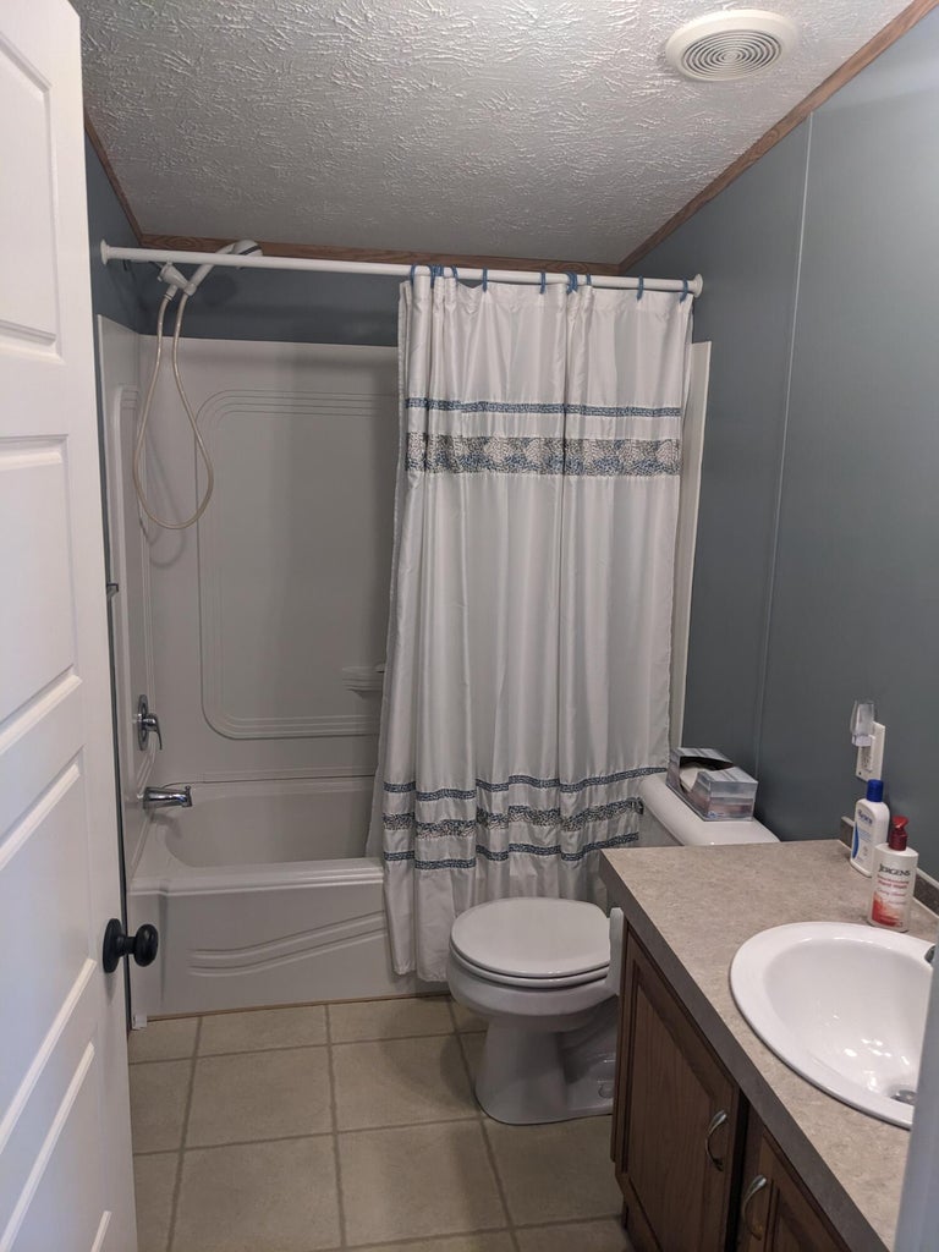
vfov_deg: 65.3
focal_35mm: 27
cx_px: 470
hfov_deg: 51.4
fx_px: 977
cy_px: 626
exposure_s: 1/40
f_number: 1.73
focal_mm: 4.38
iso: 103
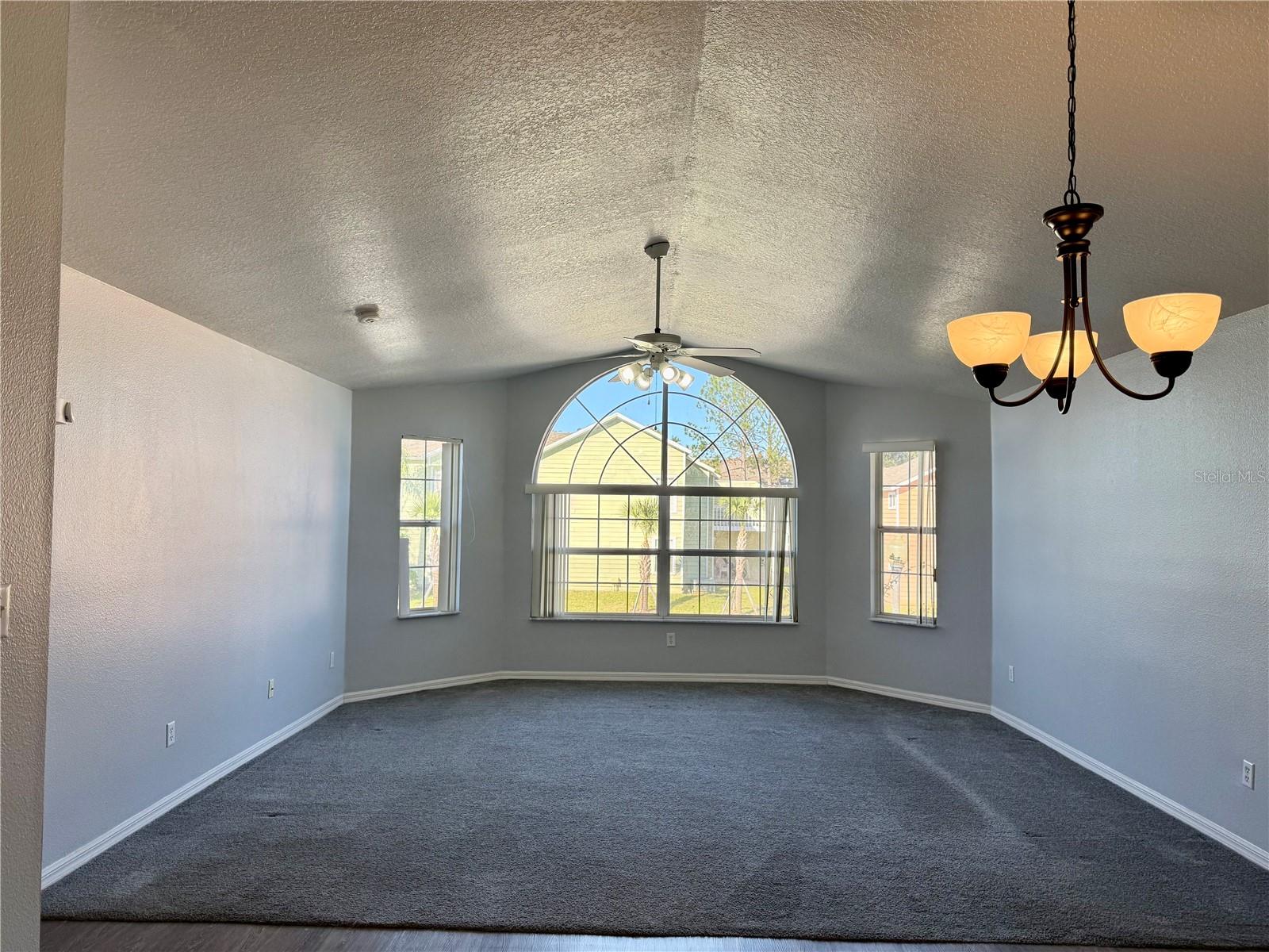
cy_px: 476
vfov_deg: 56.8
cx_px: 634
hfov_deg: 71.6
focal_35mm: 24
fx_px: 880
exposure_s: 1/481
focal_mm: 6.76
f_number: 1.78
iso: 100
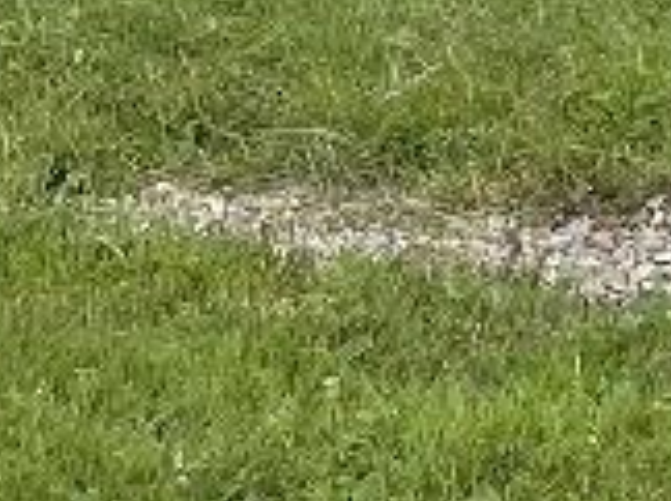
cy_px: -1371
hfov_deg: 7.6
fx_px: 3987
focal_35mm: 206
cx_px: 2390
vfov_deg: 6.2
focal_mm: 5.1
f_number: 1.6
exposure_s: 1/6250
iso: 32
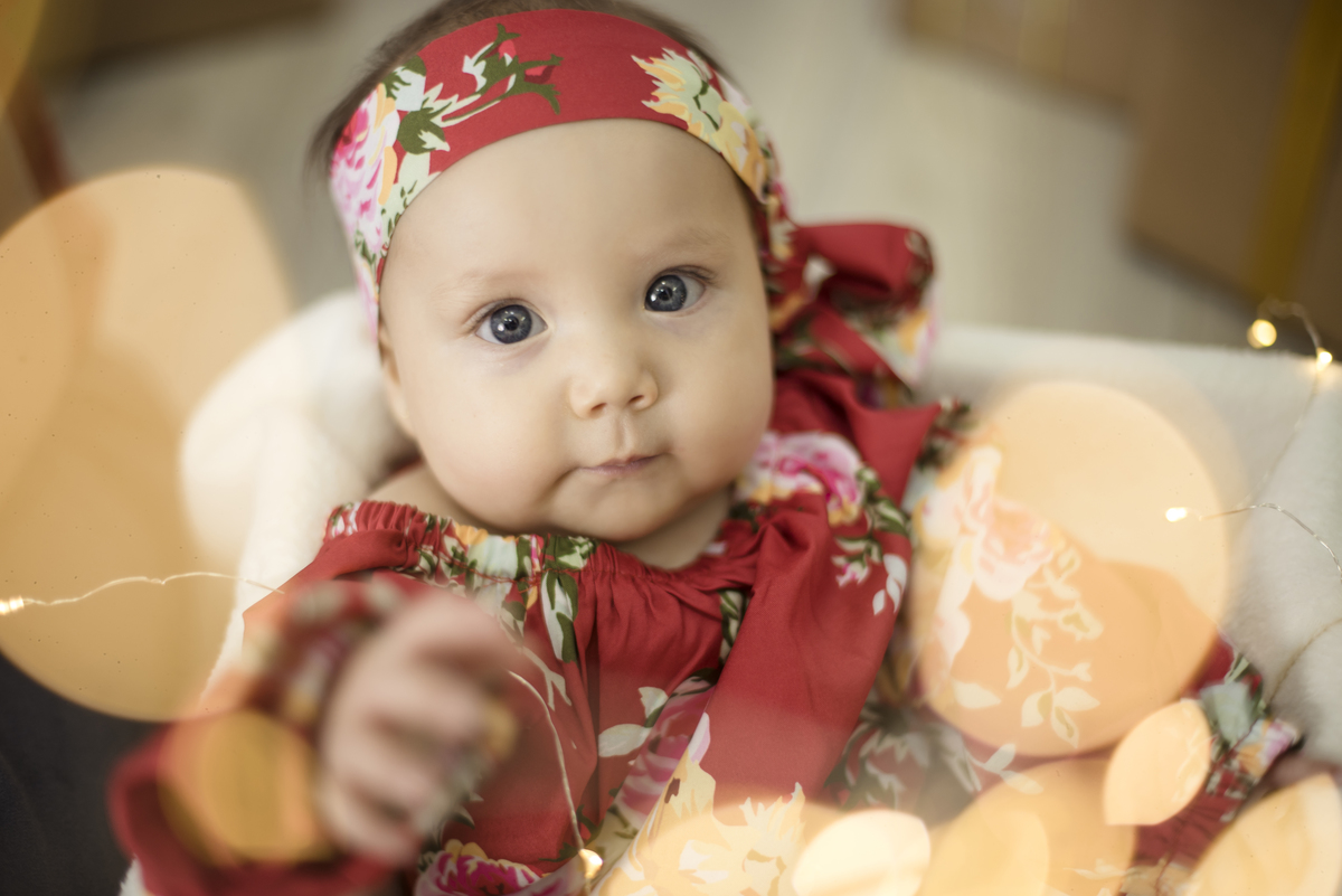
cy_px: 448
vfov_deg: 27.0
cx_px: 671
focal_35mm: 50
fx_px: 1864
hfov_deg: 39.6
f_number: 1.4
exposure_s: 1/200
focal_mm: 50
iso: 160
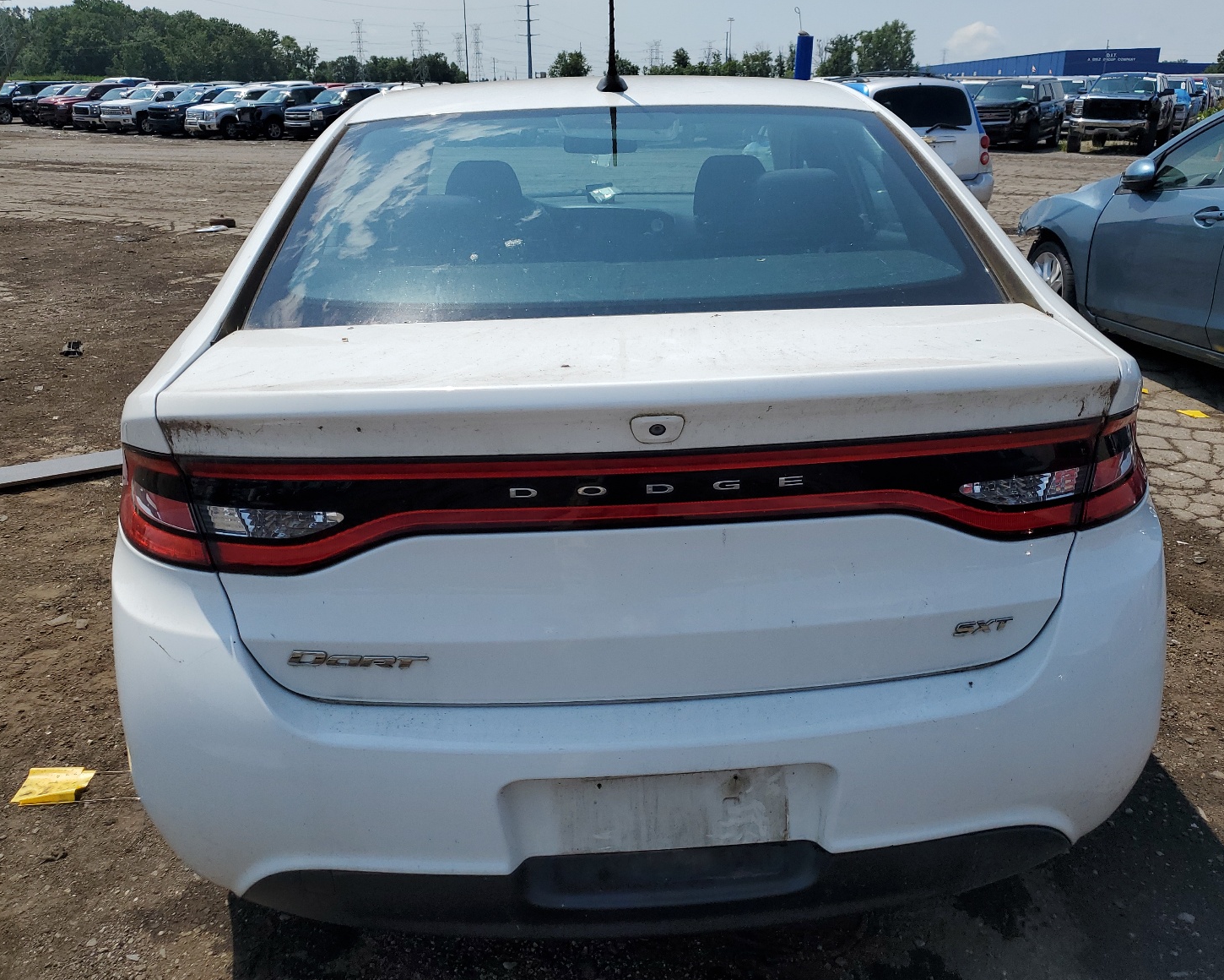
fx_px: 1014
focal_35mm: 28
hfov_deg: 62.1
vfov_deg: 51.5
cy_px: 499
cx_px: 660
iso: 50
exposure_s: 1/10000
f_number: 1.5
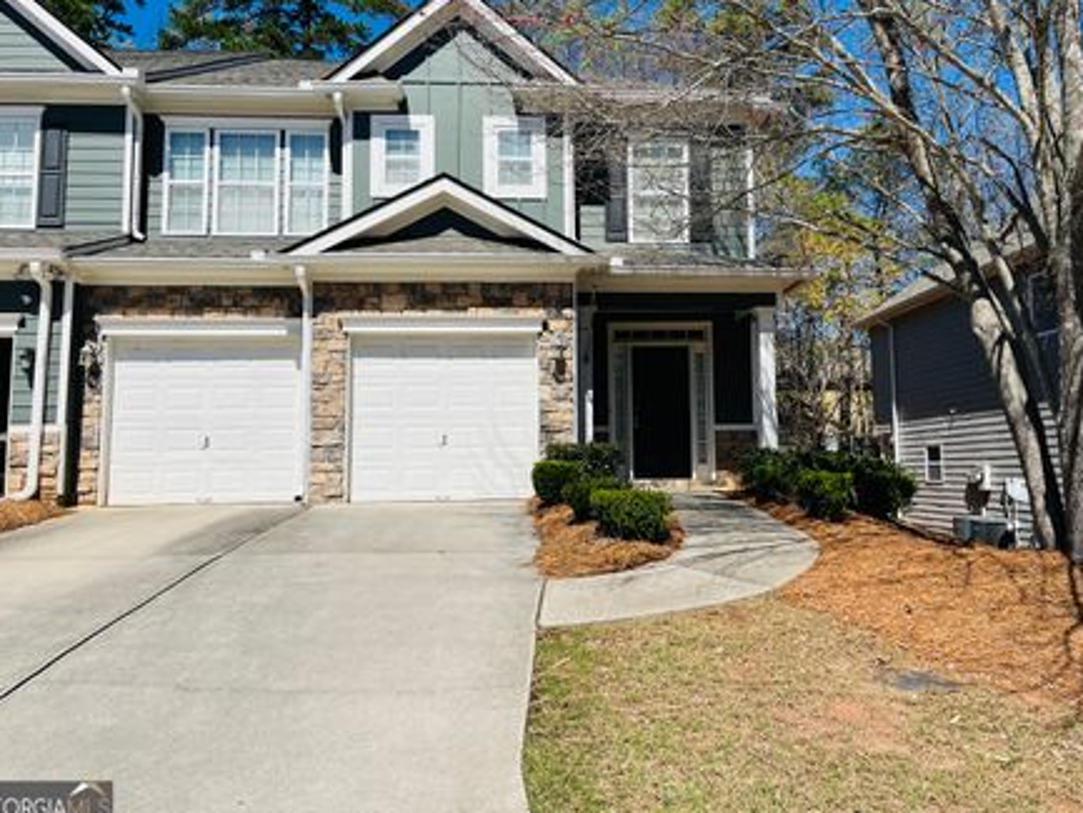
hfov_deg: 59.8
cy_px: 359
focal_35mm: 30
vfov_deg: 46.7
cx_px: 598
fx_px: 939
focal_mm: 5.1
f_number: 1.6
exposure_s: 1/5556
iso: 50
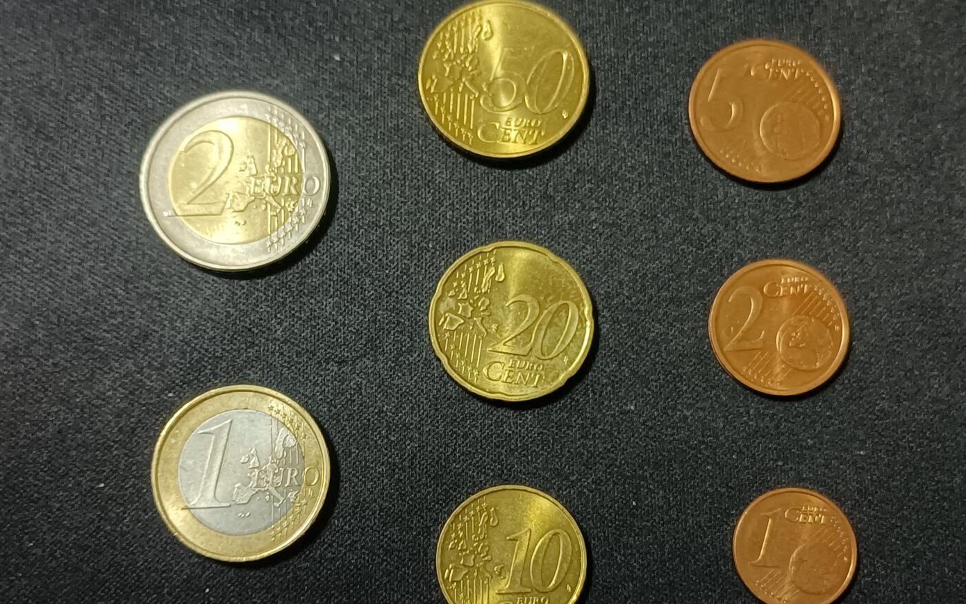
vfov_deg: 26.9
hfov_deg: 41.8
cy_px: 339
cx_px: 484
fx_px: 1264
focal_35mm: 48
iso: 1248
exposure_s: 1/33.3
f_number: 1.8
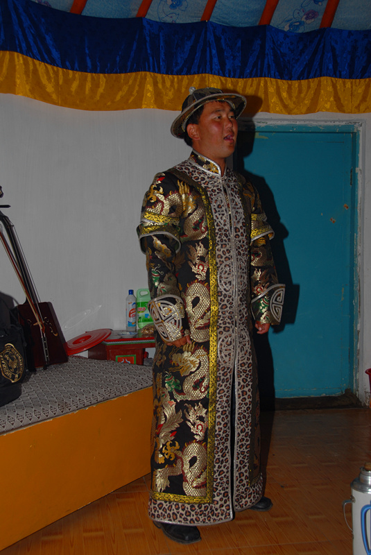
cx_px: 186
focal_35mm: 44
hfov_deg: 30.9
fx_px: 671
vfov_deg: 44.9
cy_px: 278
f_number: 5.6
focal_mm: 29
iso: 100
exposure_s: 1/60
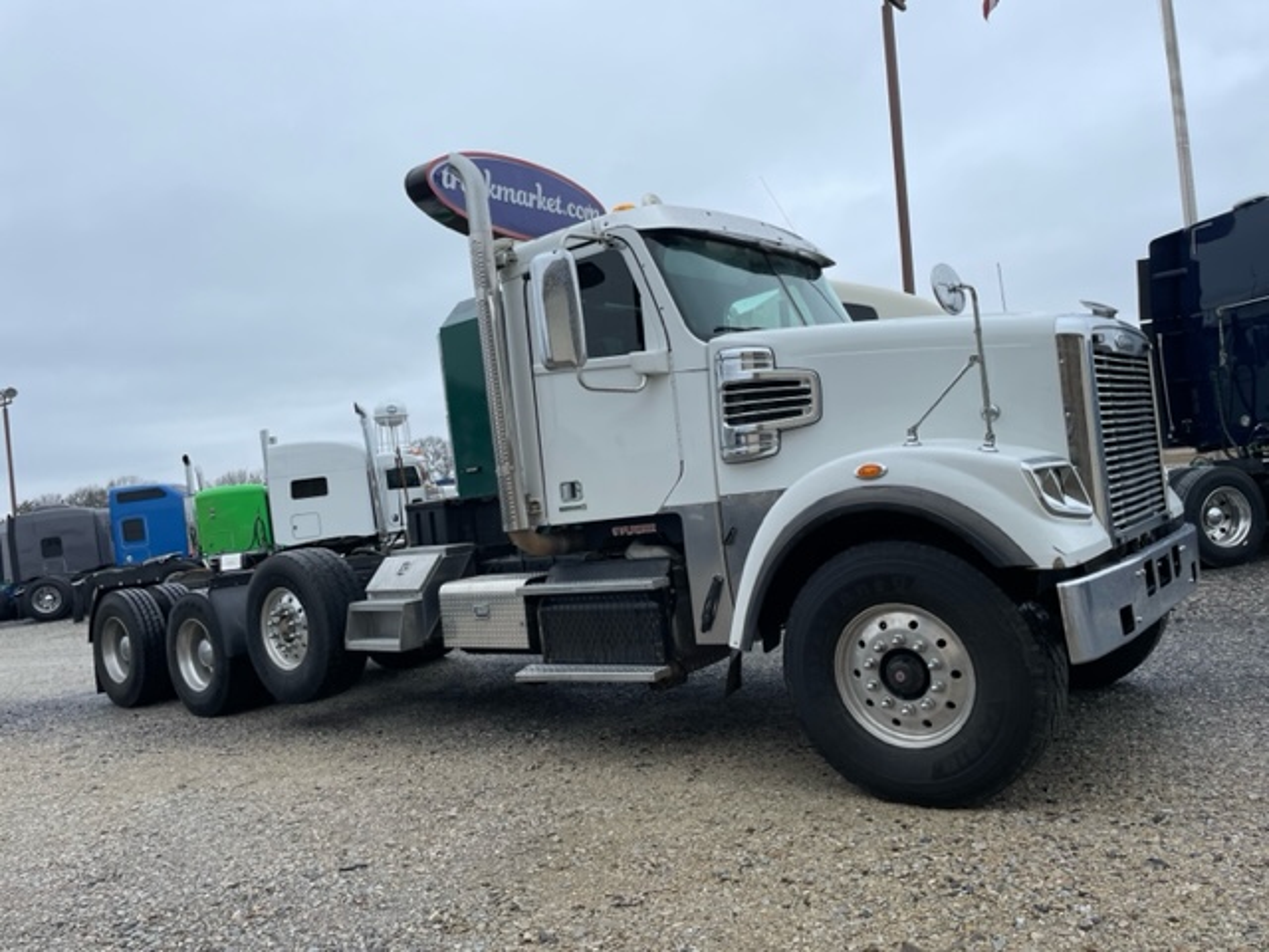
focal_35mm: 26
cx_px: 634
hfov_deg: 67.3
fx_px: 953
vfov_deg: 53.1
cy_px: 476
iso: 32
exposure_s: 1/910
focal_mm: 4.2
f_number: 1.6
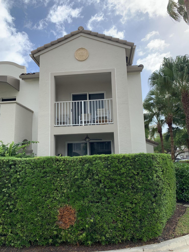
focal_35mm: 26
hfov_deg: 53.1
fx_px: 189
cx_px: 94
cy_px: 126
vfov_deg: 67.3
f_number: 1.8
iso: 25
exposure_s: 1/1406
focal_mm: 4.25
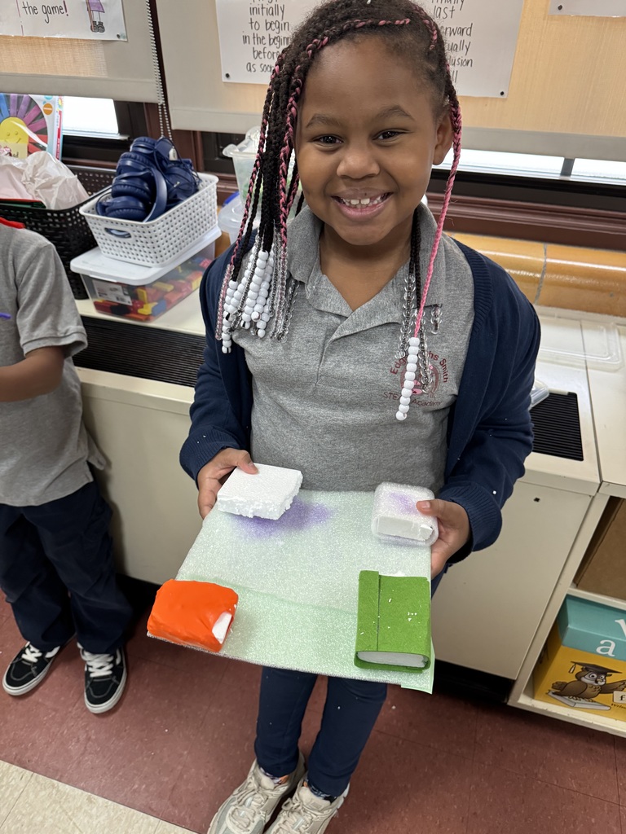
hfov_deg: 56.8
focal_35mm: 24
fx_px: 579
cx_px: 313
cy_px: 417
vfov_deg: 71.6
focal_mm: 6.76
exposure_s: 1/60
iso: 400
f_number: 1.78
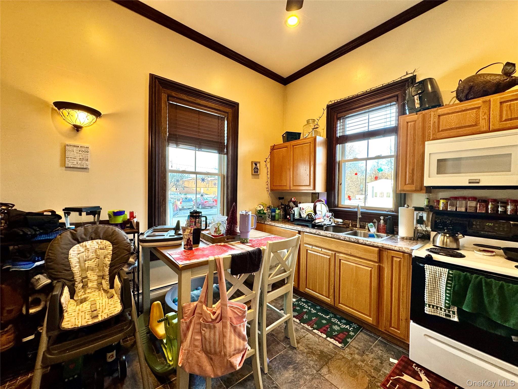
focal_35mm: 14
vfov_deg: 85.7
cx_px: 259
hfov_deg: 102.1
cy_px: 194
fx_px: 209
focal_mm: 2.22
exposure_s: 1/120
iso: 200
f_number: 2.2
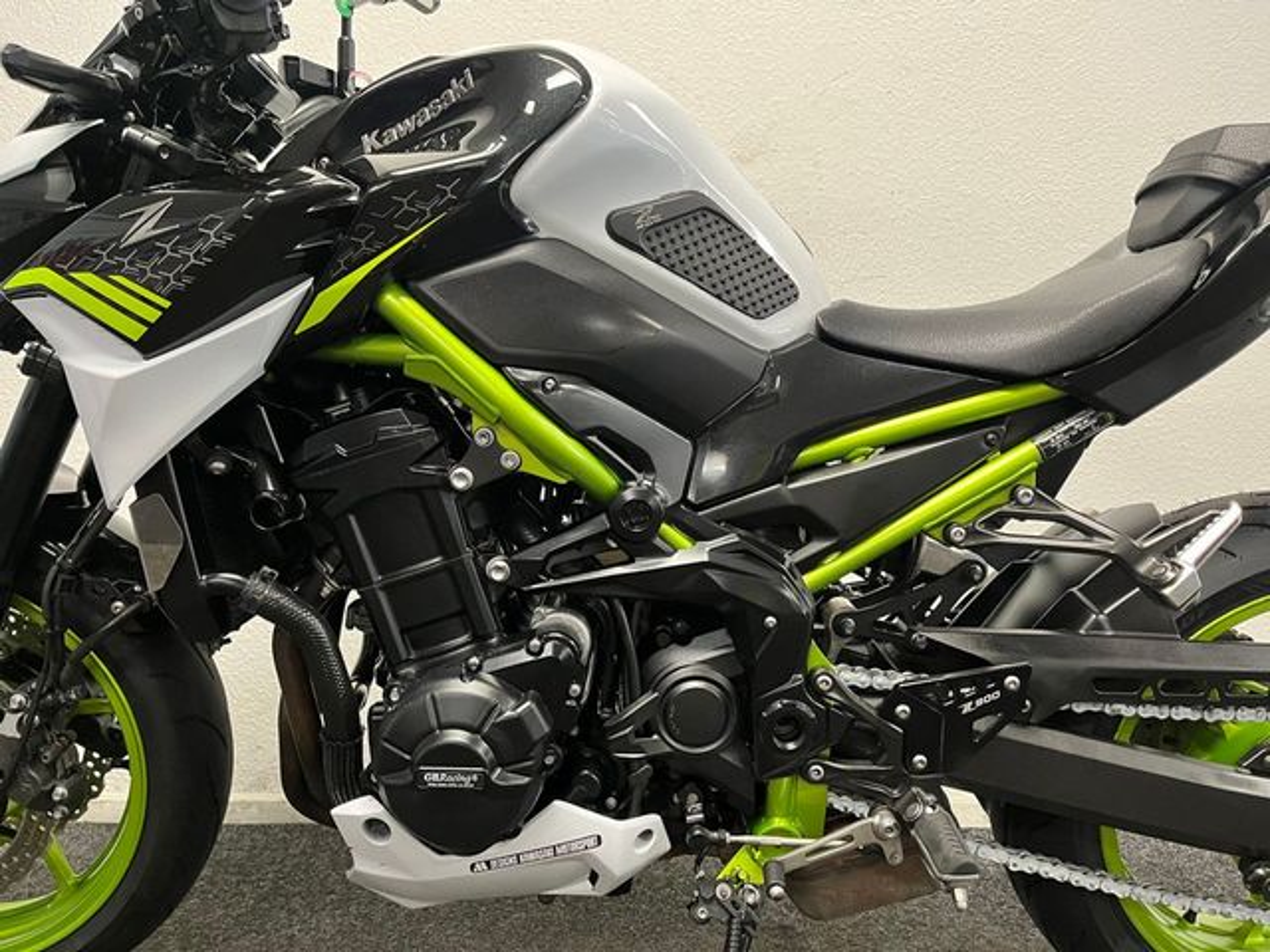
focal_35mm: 26
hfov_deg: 67.3
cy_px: 476
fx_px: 954
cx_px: 635
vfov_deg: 53.1
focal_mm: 5.1
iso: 250
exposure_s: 1/50
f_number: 1.6
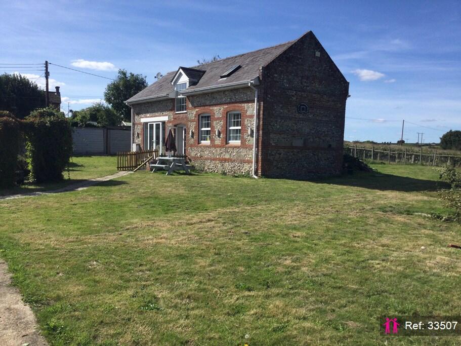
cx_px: 230
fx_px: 413
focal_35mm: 31
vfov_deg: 45.4
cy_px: 173
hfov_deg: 58.4
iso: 25
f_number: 2.4
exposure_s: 1/1481
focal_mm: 3.3
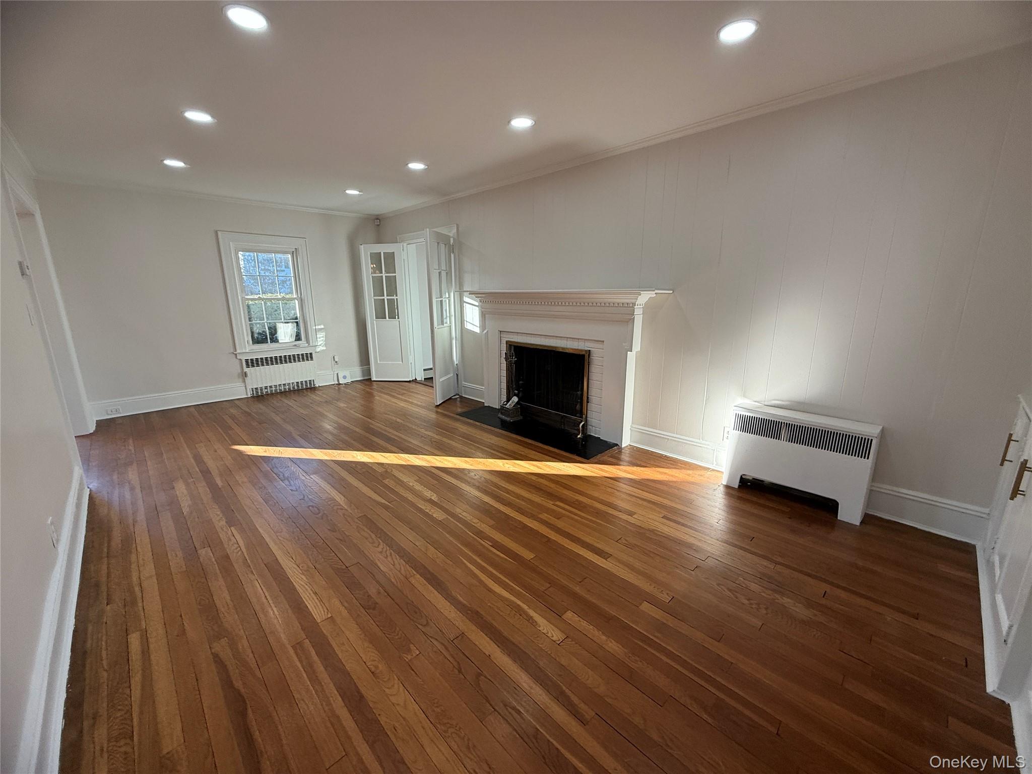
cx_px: 516
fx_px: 417
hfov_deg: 102.1
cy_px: 387
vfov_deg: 85.7
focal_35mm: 14
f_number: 2.2
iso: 64
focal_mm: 2.22
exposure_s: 1/129
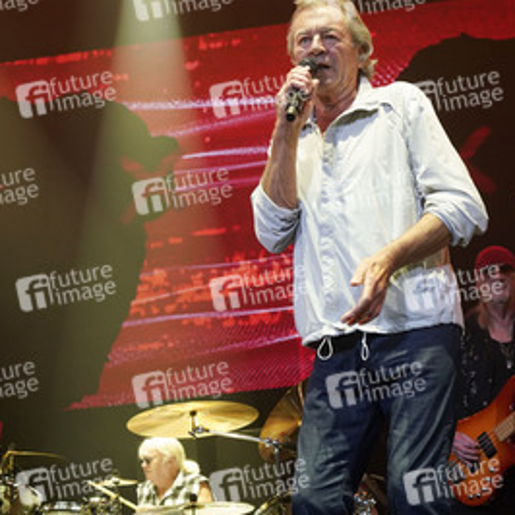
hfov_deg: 27.2
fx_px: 1044
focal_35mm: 62
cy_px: 240
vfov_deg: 27.7
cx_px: 402
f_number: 5.6
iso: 1600
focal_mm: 43
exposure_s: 1/640
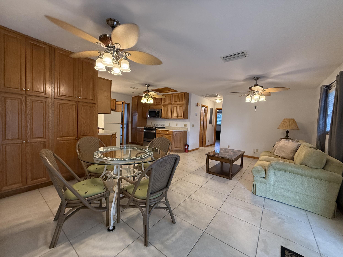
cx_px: 172
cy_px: 128
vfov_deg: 85.7
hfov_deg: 102.1
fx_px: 139
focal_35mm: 14
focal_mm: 2.22
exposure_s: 1/120
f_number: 2.2
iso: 500
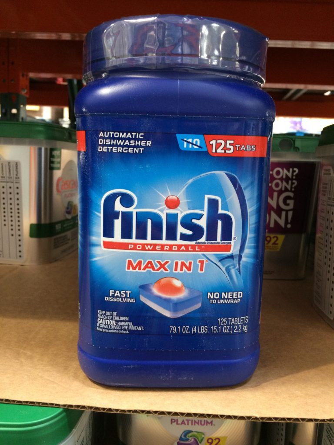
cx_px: 167
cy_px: 222
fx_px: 373
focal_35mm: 29
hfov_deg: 48.2
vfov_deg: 61.7
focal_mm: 4.15
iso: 160
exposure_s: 1/30
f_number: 2.2
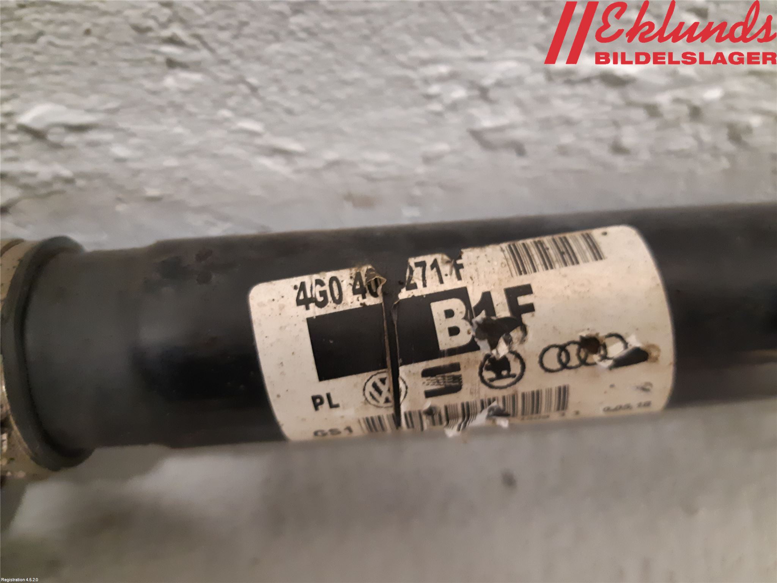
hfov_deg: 67.3
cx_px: 388
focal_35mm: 26
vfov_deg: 53.1
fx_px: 584
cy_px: 292
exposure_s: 1/25
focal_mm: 3.93
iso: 400
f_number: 1.7
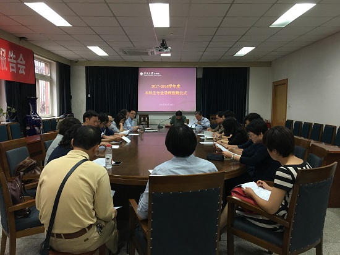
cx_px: 170
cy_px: 128
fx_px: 285
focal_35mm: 29
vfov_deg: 48.2
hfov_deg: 61.7
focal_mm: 4.15
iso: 160
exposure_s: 1/33
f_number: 2.2
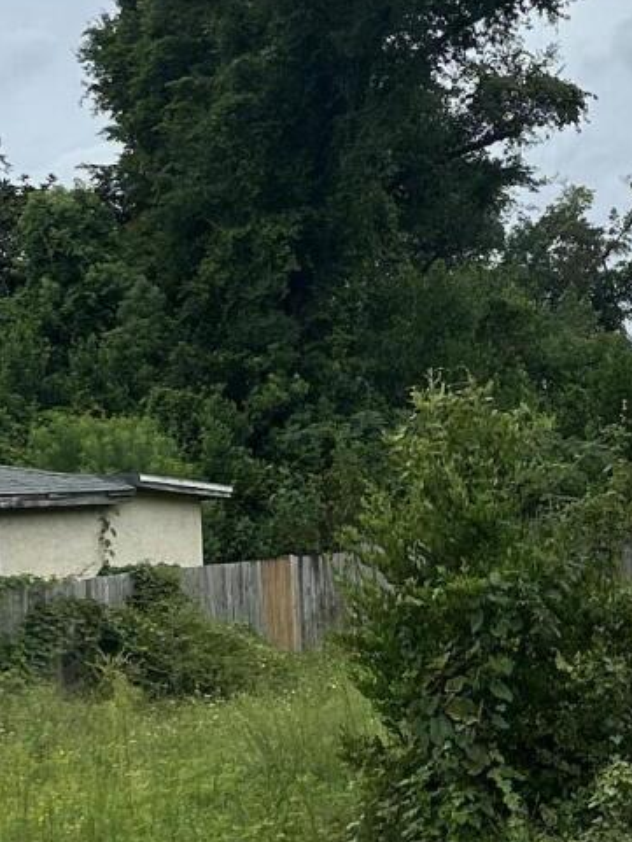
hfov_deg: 13.5
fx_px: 2628
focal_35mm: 108
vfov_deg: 17.9
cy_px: 77
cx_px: 665
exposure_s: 1/4831
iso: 50
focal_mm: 5.7
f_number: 1.5
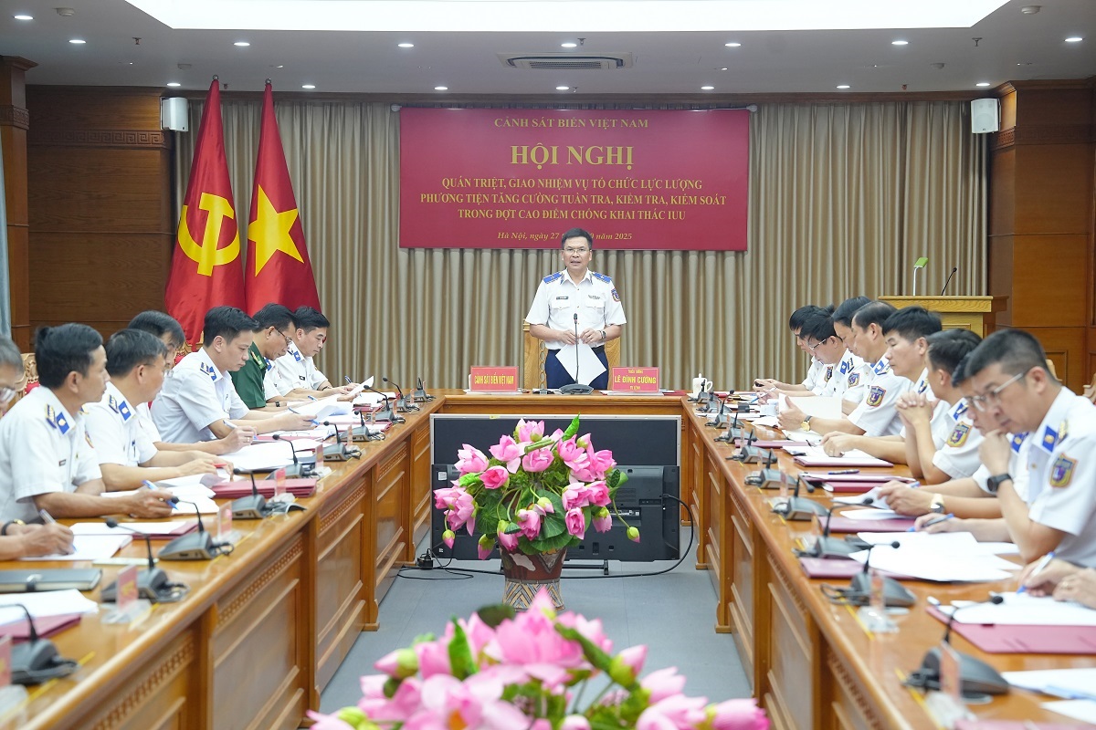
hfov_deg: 28.8
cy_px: 365
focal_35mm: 70
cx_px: 548
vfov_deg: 19.5
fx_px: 2131
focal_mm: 70
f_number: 4.5
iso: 2000
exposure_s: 1/320
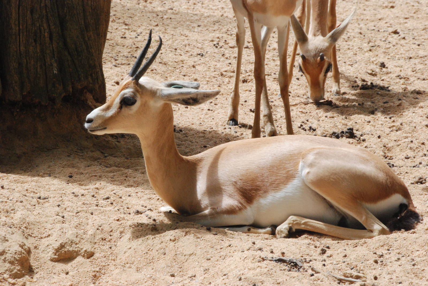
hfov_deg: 7.0
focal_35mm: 292
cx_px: 214
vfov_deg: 4.7
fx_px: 3482
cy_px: 143
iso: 1600
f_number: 25
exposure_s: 1/160
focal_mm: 195
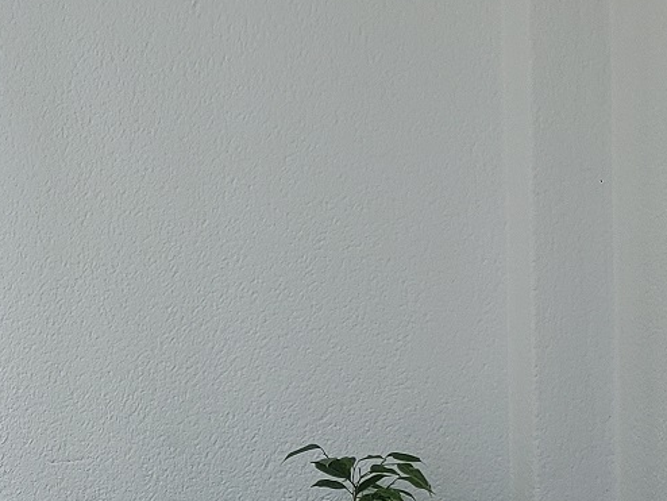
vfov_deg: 13.6
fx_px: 2043
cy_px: 591
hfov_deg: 17.9
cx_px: -58
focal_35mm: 106
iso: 50
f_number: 2.4
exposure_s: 1/297
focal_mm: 4.3
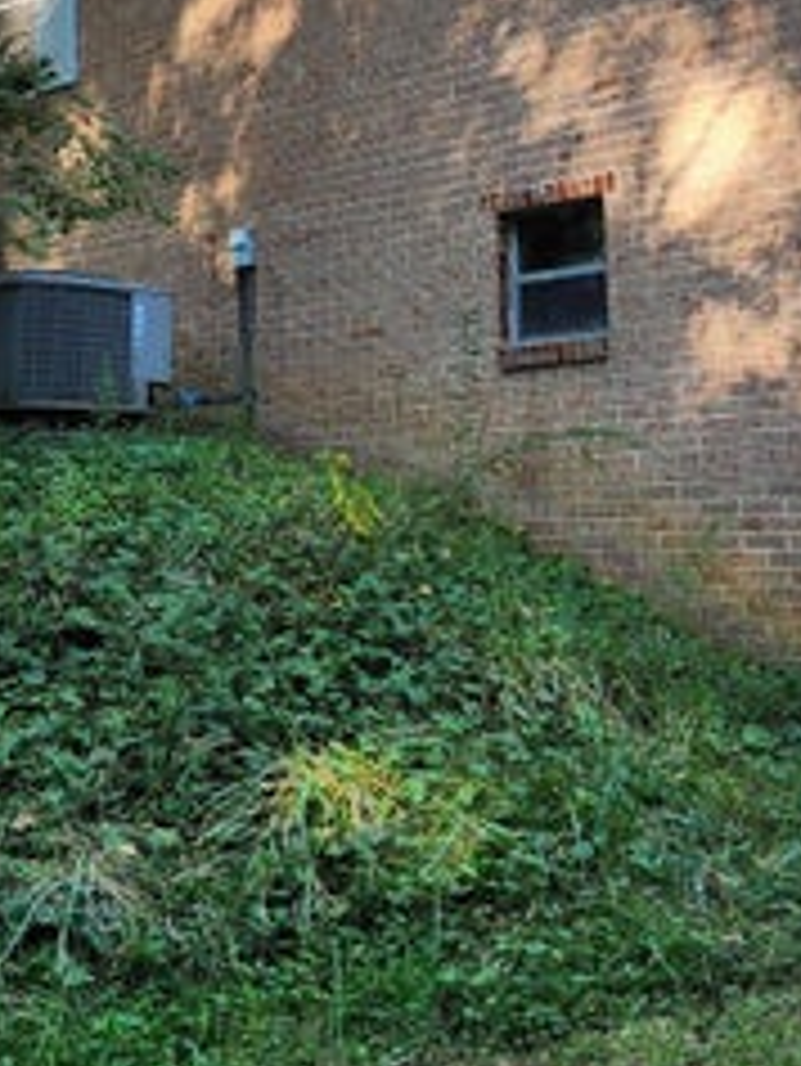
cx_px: 450
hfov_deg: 23.7
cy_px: 351
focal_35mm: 62
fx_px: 1911
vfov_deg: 30.9
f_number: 1.8
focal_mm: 6.4
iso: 20
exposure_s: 1/180
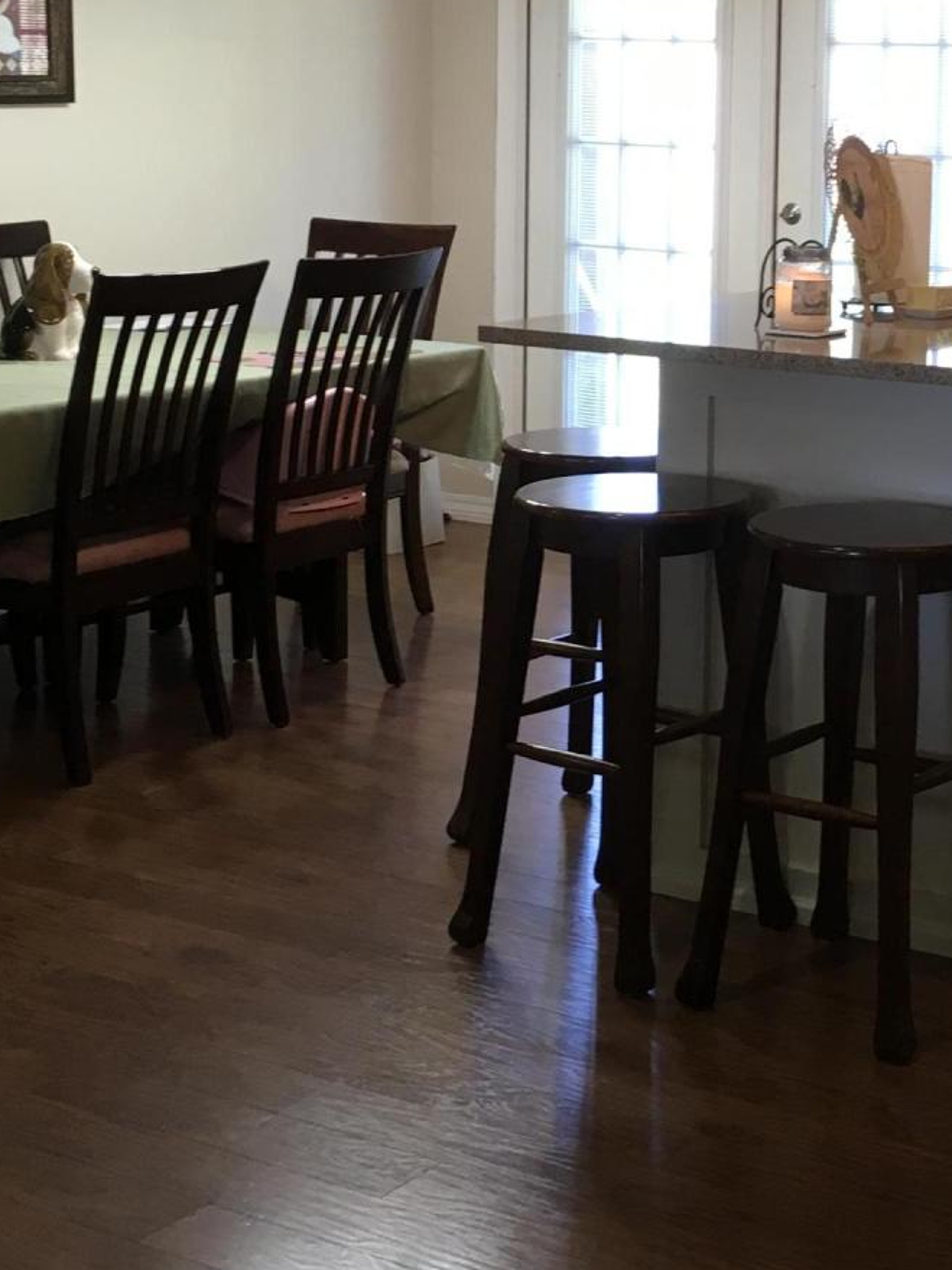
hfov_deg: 21.7
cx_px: 877
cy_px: 301
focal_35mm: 66
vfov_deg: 28.9
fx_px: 2421
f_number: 2.2
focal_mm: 4.15
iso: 50
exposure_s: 1/30
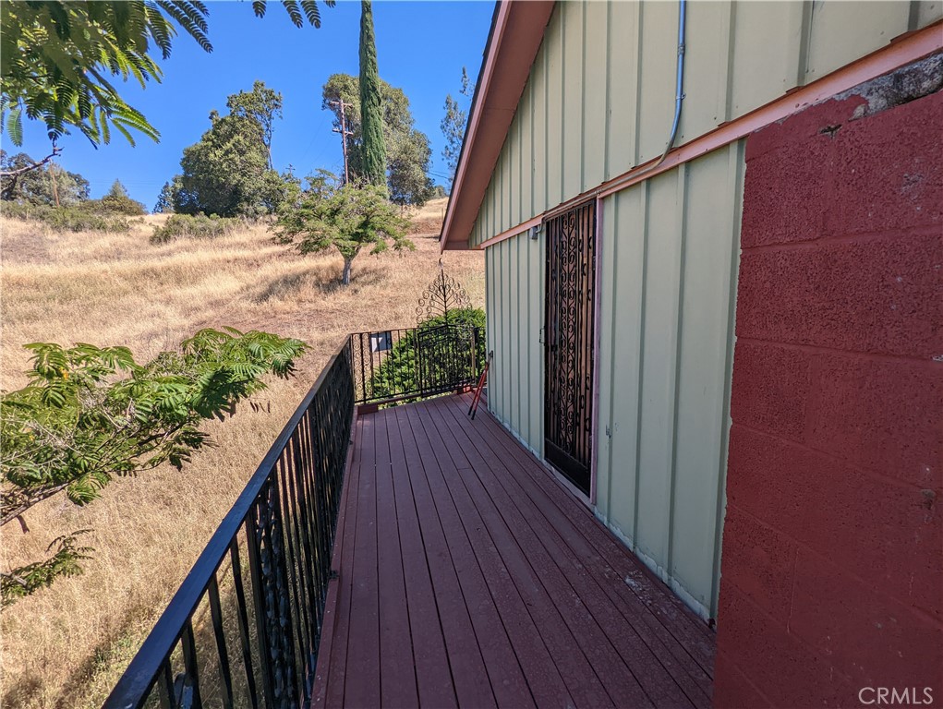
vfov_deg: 78.2
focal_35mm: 16
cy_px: 354
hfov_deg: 94.4
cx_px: 472
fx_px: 436
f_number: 2.2
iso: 49
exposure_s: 1/1021
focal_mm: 2.35
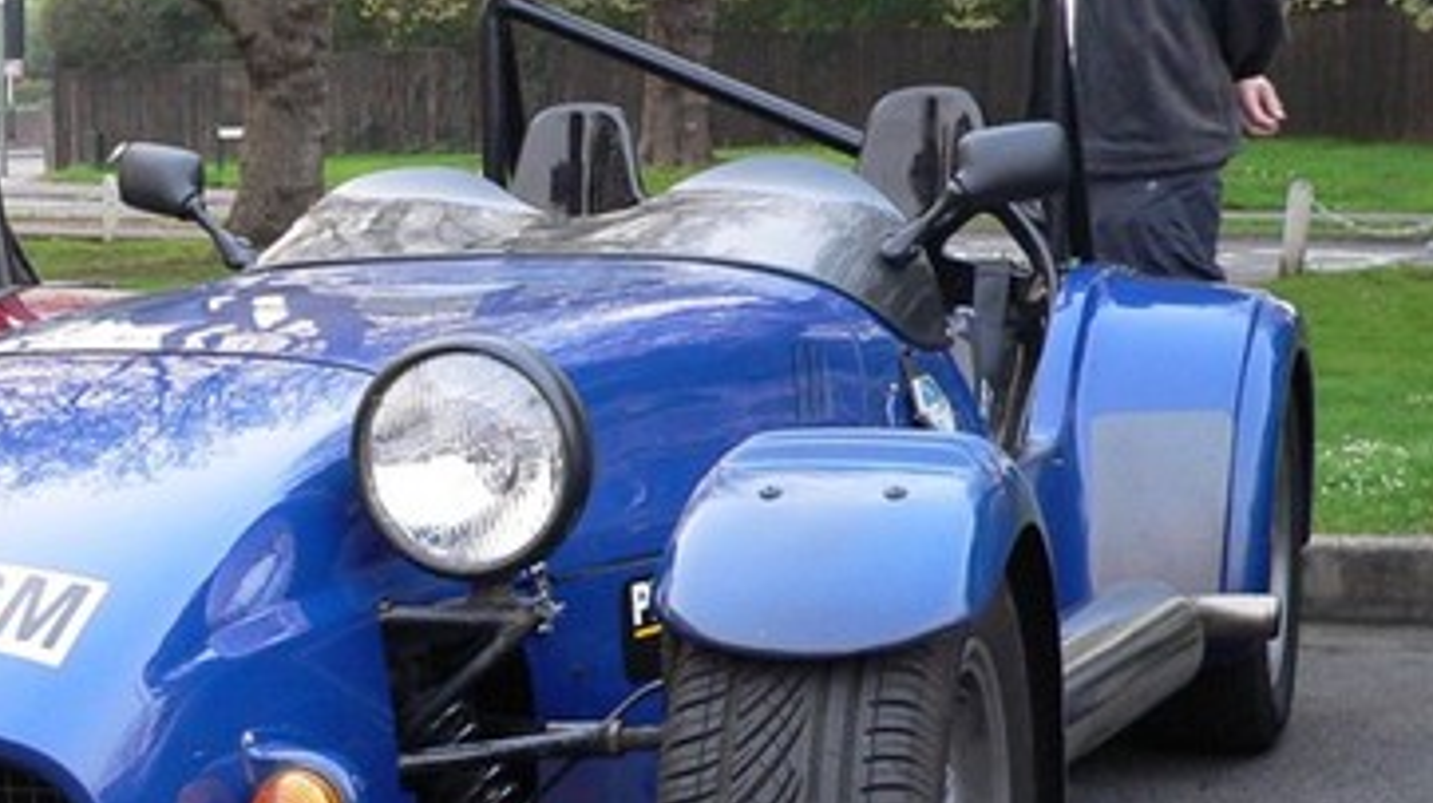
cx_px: 245
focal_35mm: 81
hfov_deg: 25.7
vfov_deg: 14.9
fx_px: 3076
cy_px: 534
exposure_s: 1/13
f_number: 2.8
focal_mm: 7
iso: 200
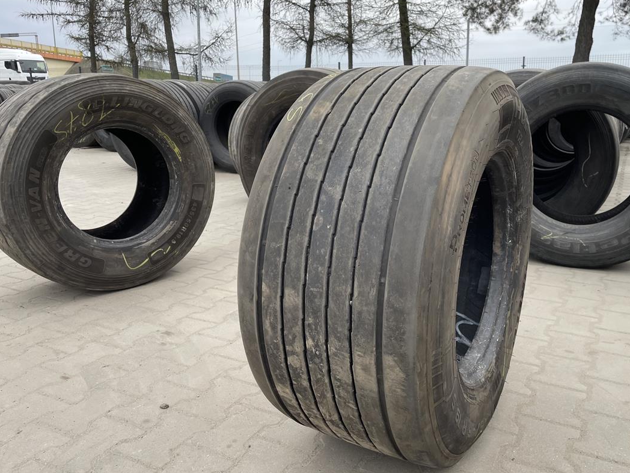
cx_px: 352
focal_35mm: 30
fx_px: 546
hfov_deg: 59.8
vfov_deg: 46.7
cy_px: 213
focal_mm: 4.2
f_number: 1.6
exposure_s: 1/456
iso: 32
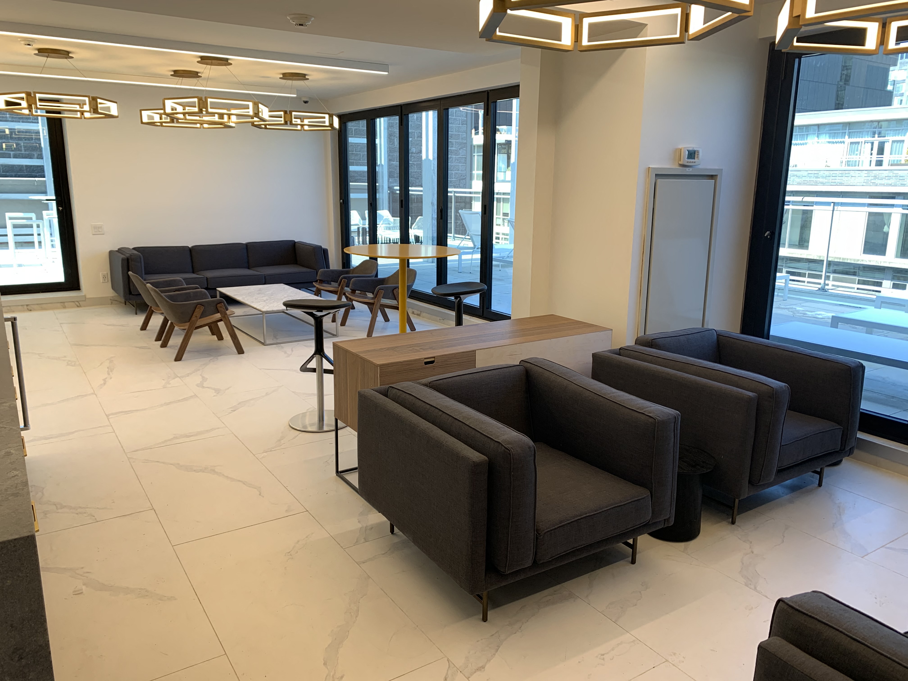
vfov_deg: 53.1
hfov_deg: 67.3
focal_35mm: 26
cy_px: 340
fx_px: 682
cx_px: 454
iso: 32
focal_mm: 4.25
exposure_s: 1/120
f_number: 1.8
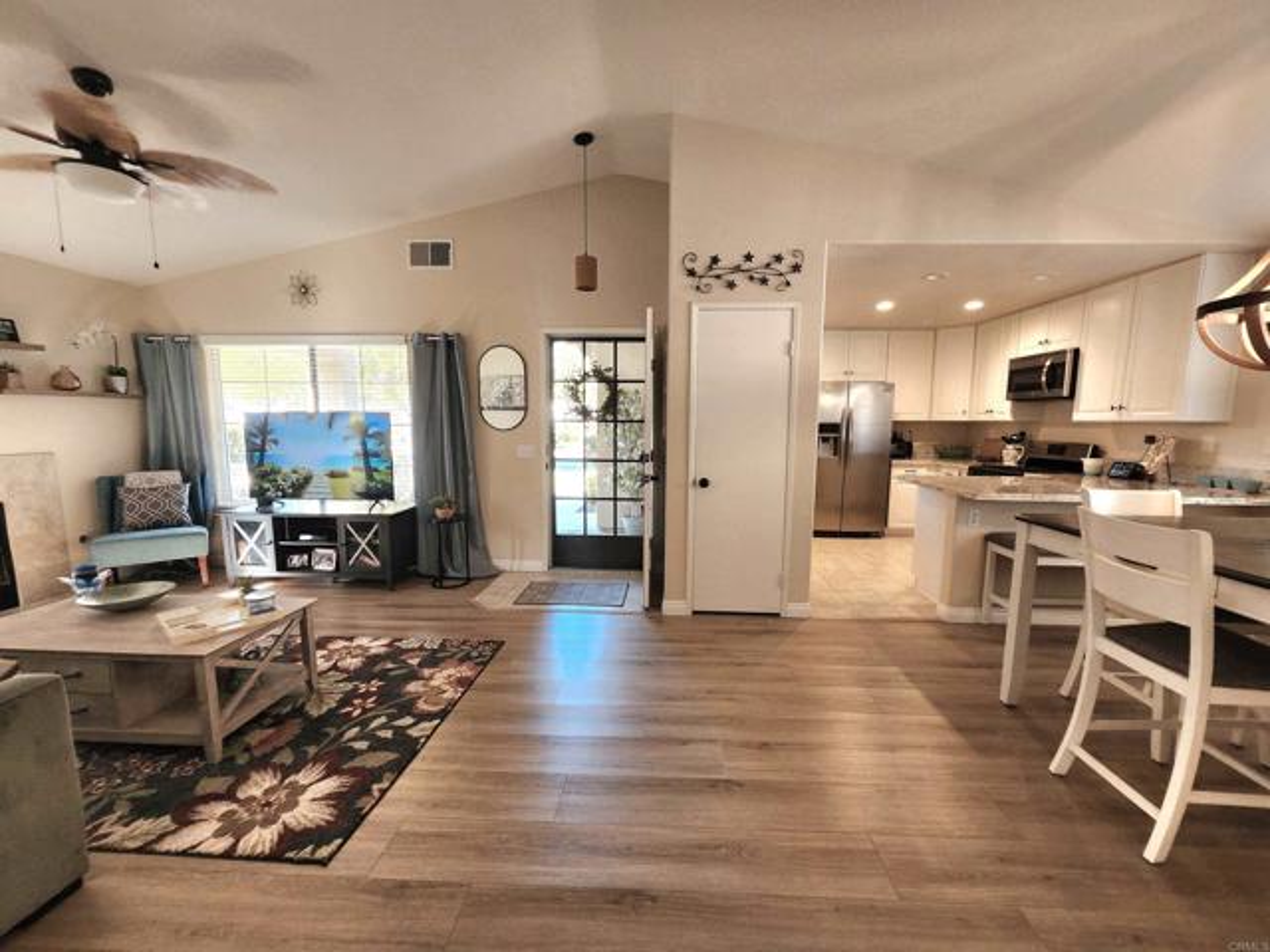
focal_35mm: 13
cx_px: 635
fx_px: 477
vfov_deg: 89.9
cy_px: 476
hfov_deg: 106.2
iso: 200
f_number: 2.2
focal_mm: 1.74
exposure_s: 1/60.2
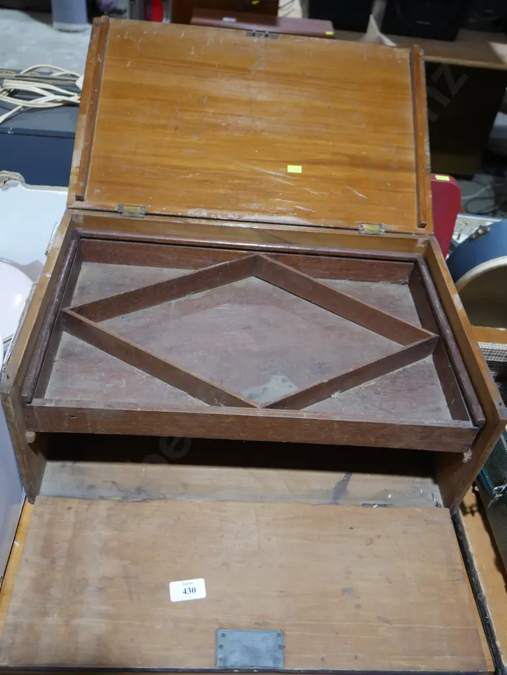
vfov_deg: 56.8
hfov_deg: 44.2
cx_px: 254
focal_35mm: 32
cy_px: 338
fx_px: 624
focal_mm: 16
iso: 320
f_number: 3.6
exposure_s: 1/60
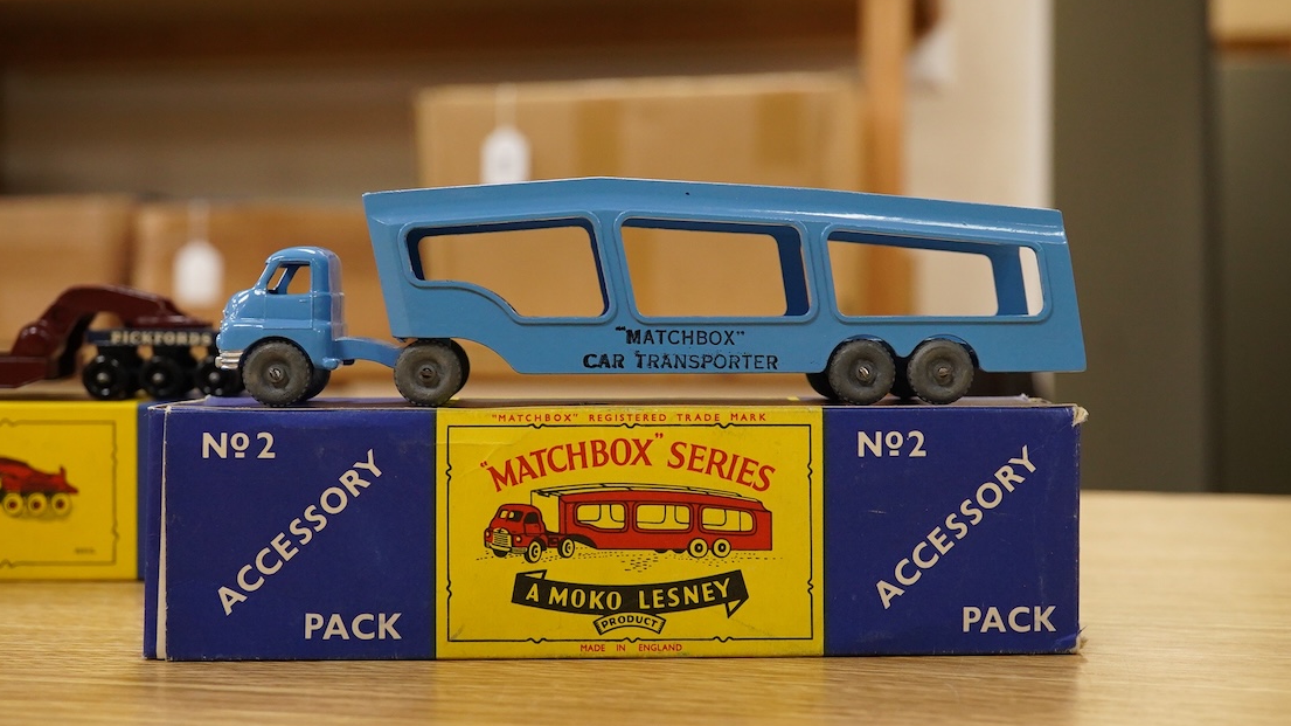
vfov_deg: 24.9
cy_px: 334
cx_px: 646
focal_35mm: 48
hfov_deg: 42.9
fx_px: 1643
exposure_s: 1/160
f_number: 9
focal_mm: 30
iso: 2500
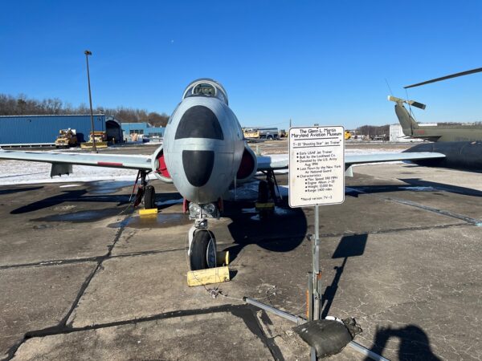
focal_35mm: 26
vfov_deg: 53.1
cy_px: 180
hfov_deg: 67.3
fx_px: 362
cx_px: 241
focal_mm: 5.1
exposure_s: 1/5848
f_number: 1.6
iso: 50
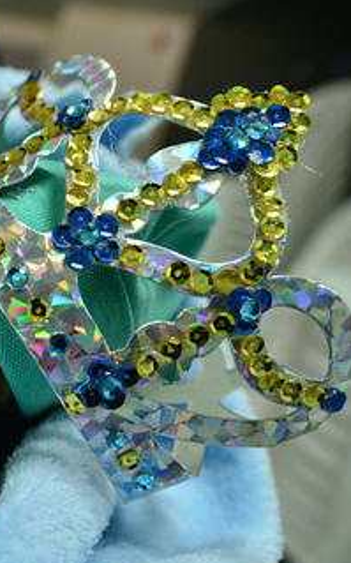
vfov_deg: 59.7
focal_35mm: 32
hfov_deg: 31.7
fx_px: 490
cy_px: 291
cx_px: -86
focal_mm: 20
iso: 2000
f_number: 4
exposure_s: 1/100
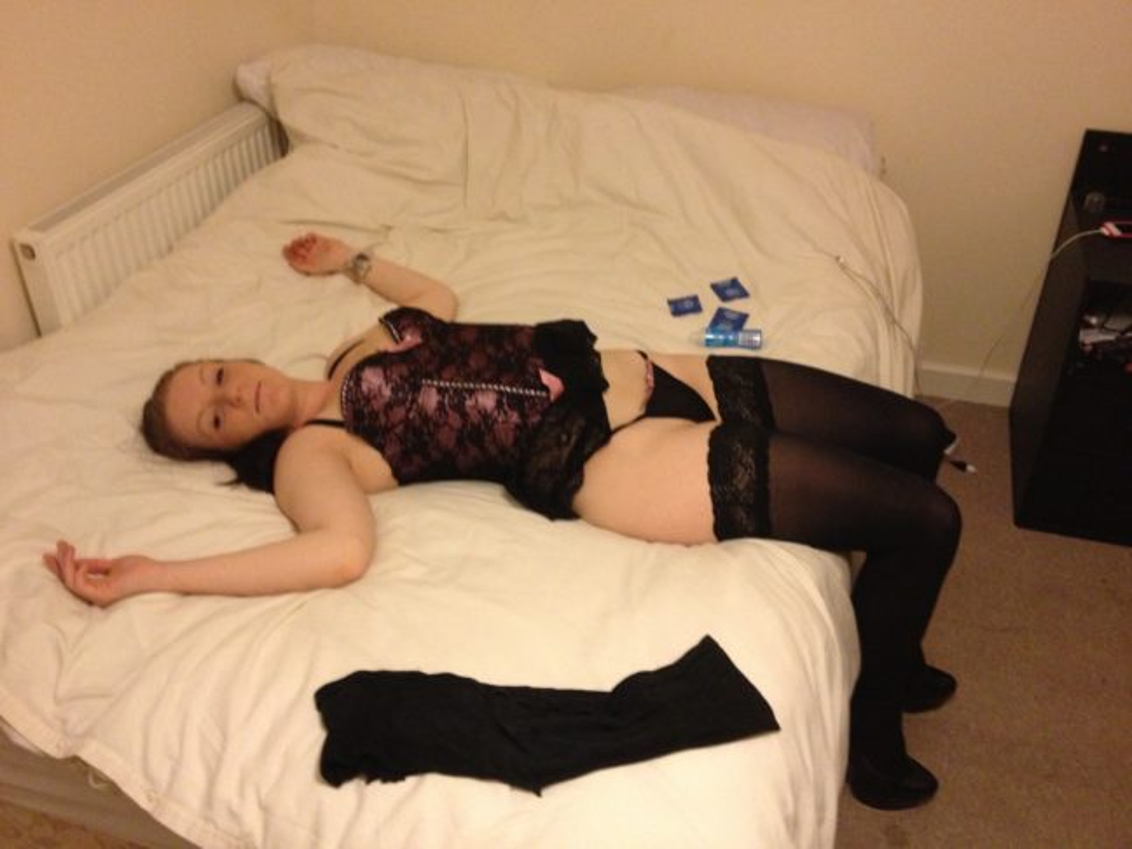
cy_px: 424
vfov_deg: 40.7
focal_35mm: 35
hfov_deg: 52.6
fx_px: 1145
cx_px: 566
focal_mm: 4.28
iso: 400
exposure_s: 1/17
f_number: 2.4
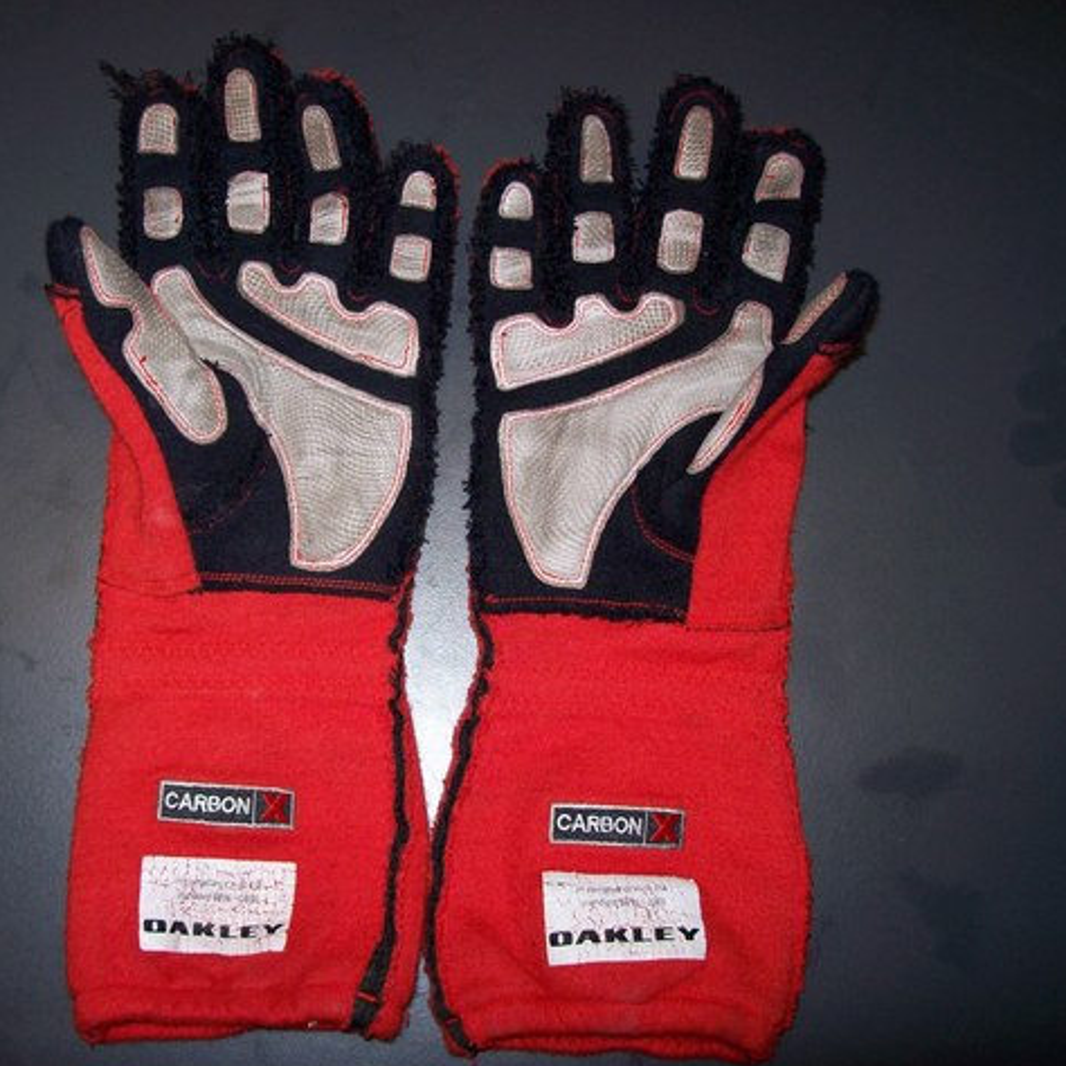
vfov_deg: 39.2
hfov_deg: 38.9
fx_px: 1498
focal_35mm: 43
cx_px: 391
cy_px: 535
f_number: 2.7
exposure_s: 1/64
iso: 80
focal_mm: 6
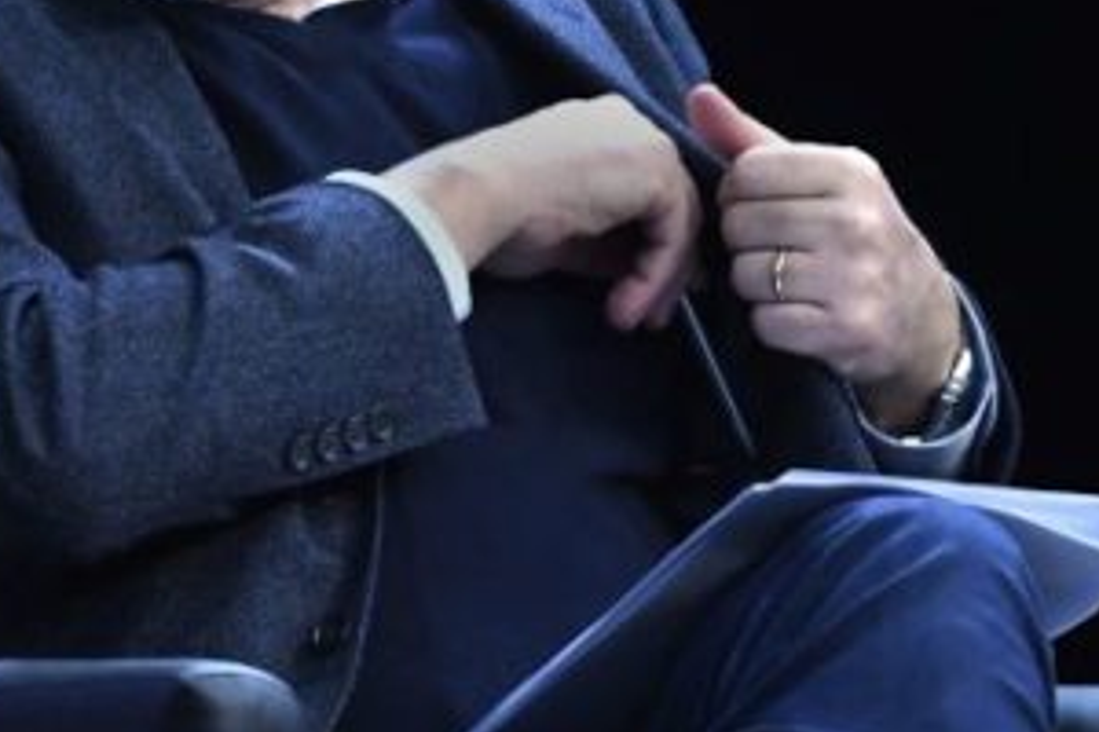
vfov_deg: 2.0
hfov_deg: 3.0
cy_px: 66
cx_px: 341
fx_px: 21246
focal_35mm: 696
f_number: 4
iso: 4000
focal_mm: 200
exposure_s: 1/400
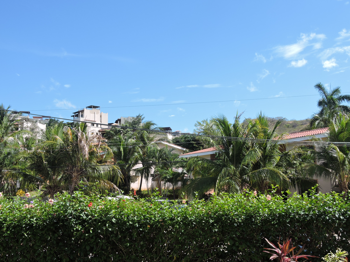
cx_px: 175
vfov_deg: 36.0
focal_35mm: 40
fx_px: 404
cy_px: 131
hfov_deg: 46.8
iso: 100
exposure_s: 1/640
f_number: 3.8
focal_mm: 7.2
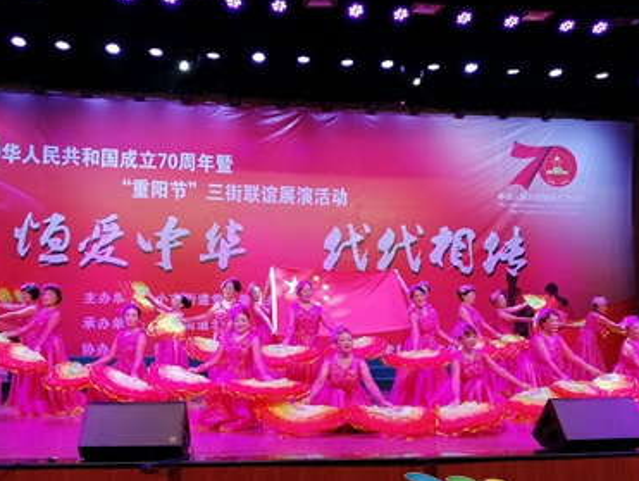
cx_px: 286
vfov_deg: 40.7
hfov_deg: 52.5
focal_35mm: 35
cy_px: 273
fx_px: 647
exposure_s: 1/50
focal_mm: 3.21
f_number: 2.2
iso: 80
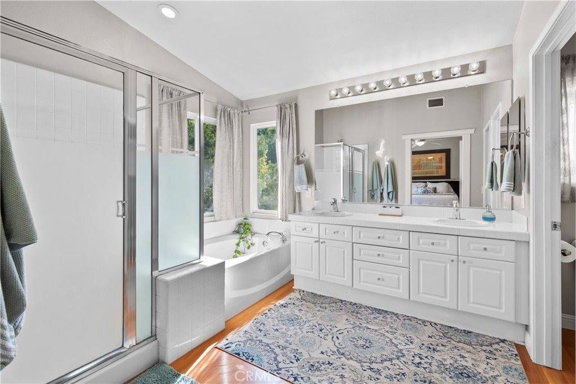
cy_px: 192
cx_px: 288
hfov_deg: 100.4
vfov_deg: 77.3
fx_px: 240
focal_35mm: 15
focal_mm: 15
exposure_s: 1/8
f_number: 9
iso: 250
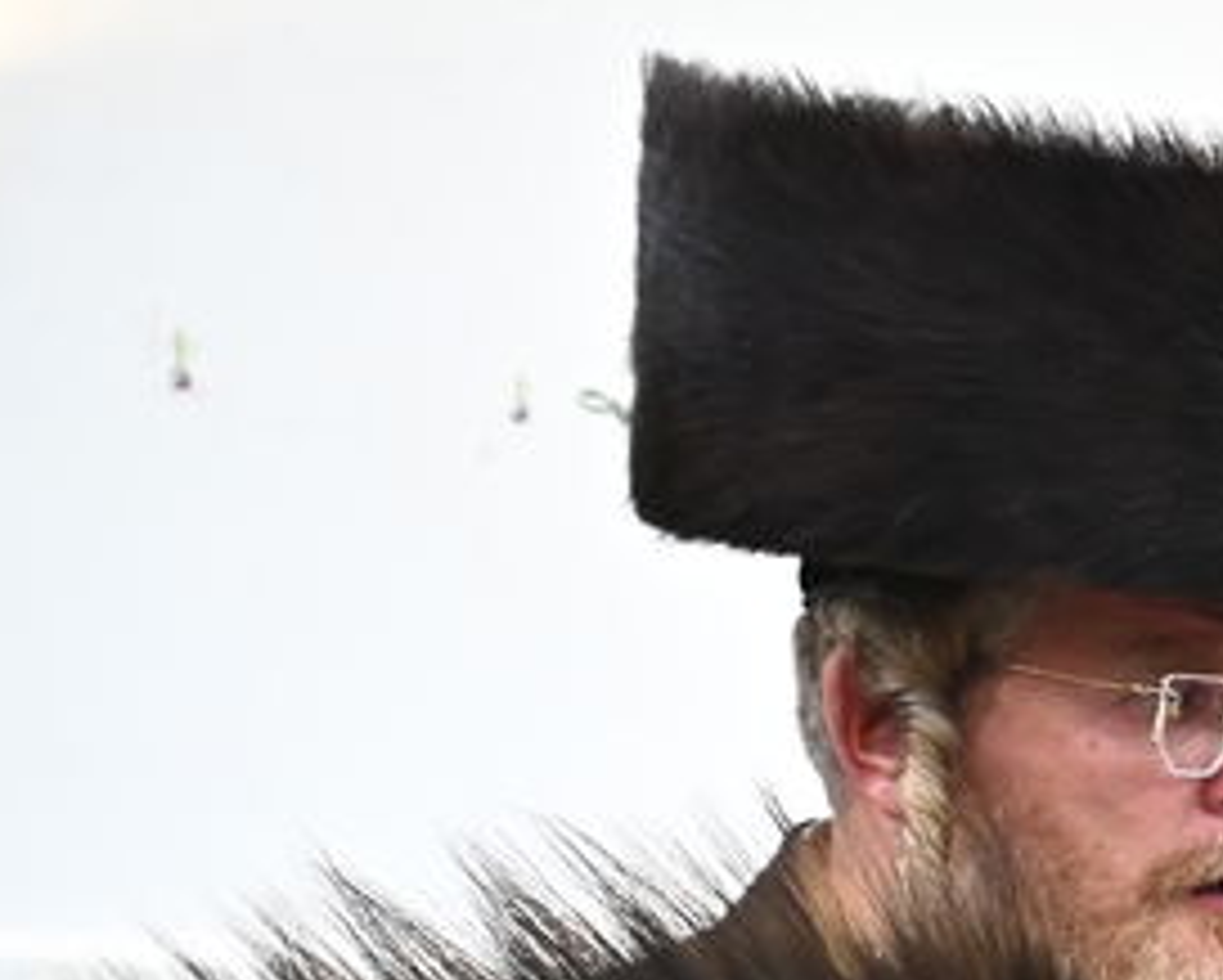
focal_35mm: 140
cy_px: 1648
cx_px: 2963
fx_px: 5071
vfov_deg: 10.5
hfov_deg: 11.4
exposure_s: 1/200
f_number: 4
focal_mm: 29
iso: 2500
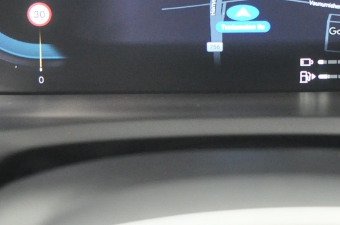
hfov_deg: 19.4
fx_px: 990
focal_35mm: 105
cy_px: -12
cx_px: 237
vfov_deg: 12.8
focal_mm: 24
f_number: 2.8
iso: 2000
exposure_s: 1/30
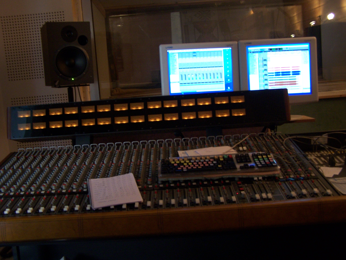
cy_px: 130
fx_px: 380
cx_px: 173
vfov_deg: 37.7
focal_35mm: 38
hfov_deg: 49.0
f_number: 2.8
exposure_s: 1/8
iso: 140
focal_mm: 6.3
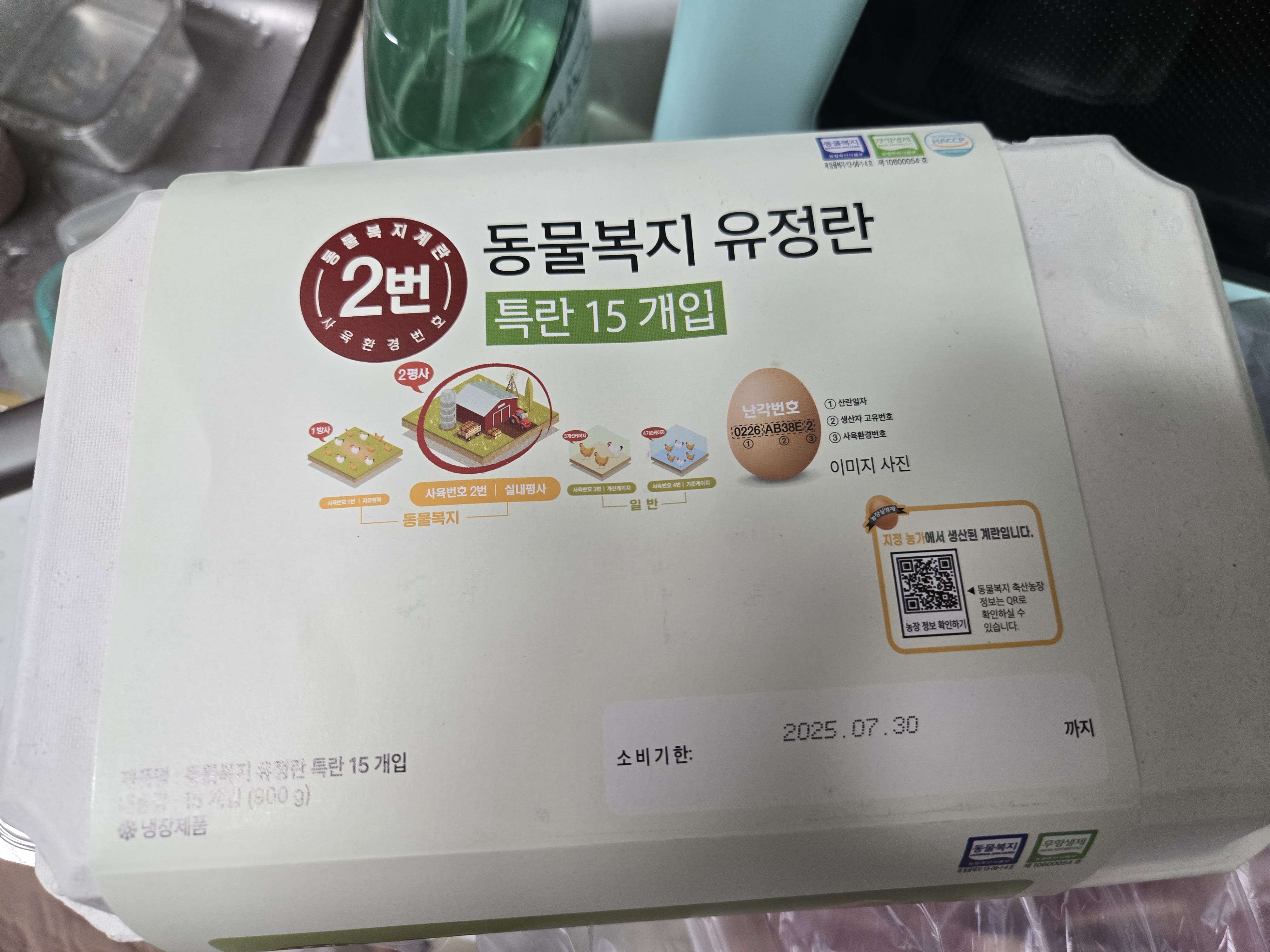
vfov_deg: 58.9
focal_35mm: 23
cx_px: 635
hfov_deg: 73.9
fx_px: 844
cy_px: 476
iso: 320
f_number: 1.8
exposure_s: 1/120
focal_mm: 5.4
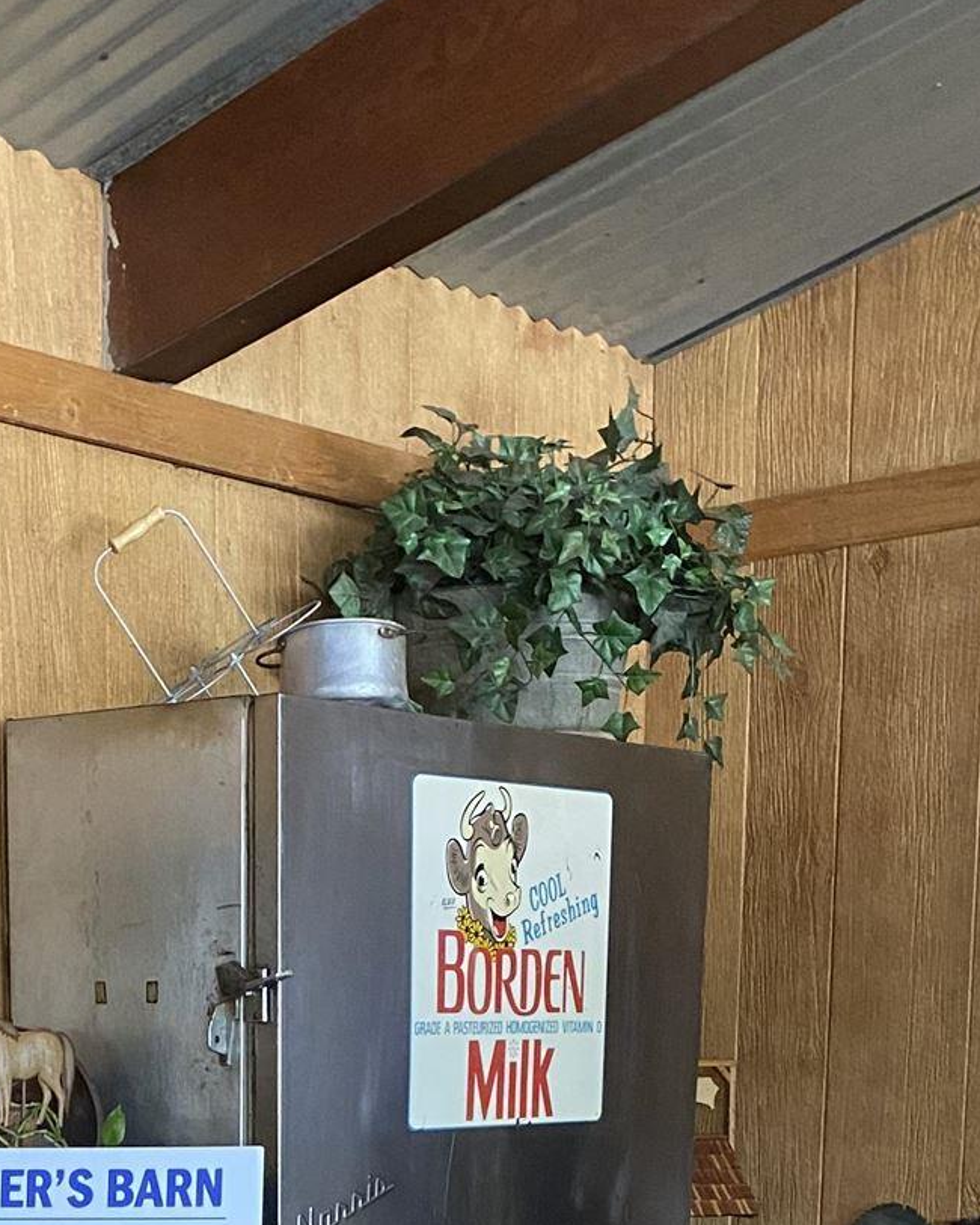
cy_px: 1605
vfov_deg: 23.3
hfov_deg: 21.1
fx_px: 2609
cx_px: 223
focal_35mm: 72
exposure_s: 1/60
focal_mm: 4.25
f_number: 1.8
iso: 320
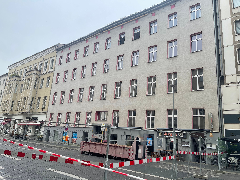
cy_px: 90
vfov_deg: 54.9
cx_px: 120
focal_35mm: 25
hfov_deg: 69.4
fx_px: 173
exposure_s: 1/684
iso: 32
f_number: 1.6
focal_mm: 5.1
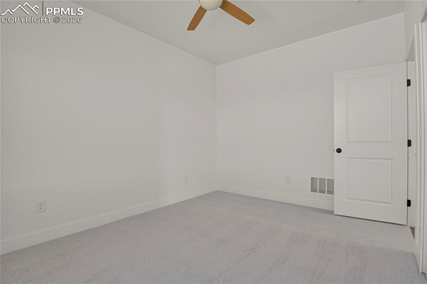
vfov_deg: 70.4
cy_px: 142
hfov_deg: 93.3
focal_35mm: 17
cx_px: 214
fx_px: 202
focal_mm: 17
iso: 250
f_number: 8
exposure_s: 1/2
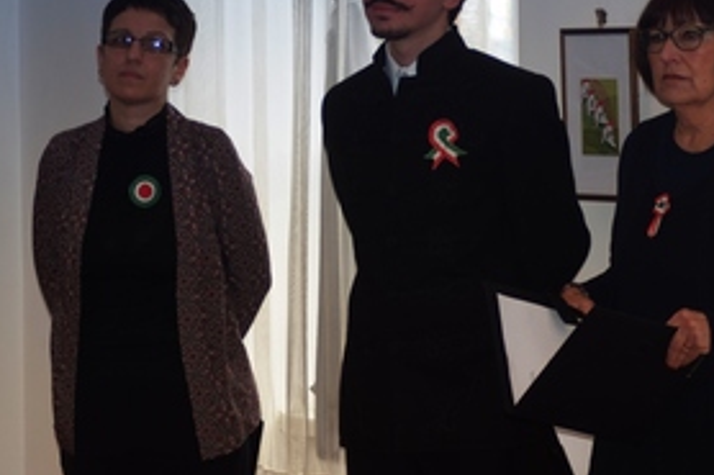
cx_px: 412
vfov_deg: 7.8
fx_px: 3469
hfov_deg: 11.7
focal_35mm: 175
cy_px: 150
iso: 400
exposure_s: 1/80
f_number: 4
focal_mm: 82
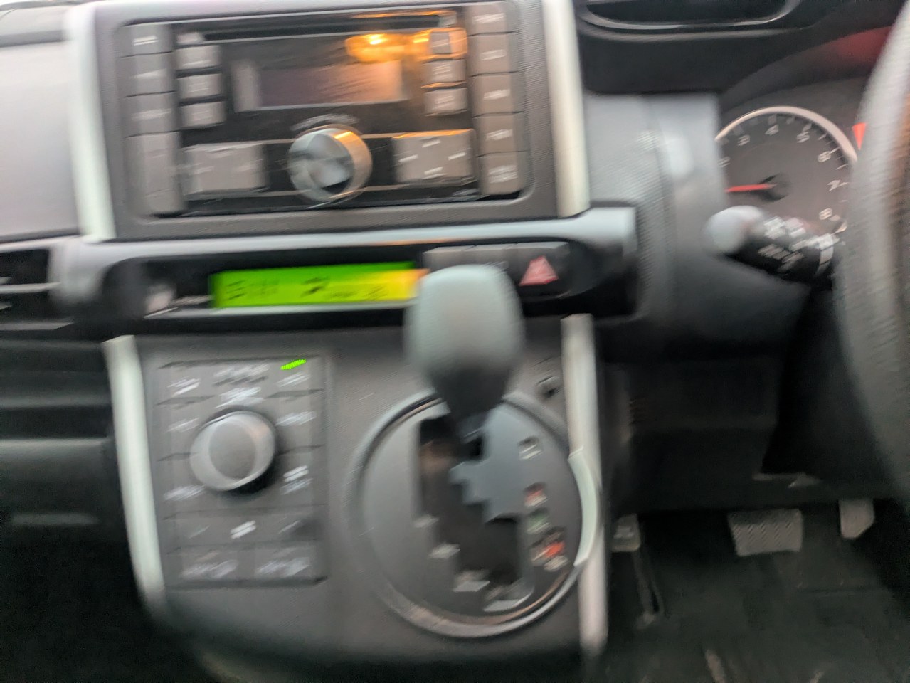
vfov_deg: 54.9
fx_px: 657
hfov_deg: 69.4
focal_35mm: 25
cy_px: 342
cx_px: 455
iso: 396
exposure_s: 1/50
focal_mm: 5.43
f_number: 1.89
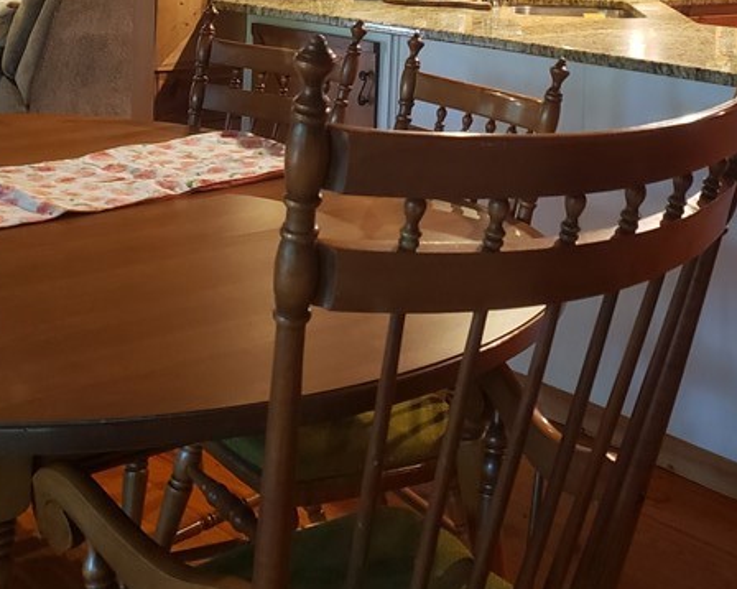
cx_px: 449
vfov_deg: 24.4
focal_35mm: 58
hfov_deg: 32.4
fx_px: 1265
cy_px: -61
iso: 250
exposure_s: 1/20
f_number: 1.5
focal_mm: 4.3
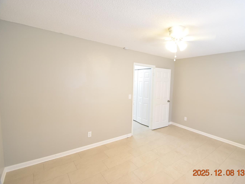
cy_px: 91
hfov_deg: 90.4
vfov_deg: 74.7
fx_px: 120
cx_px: 140
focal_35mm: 17
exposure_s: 1/30
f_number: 3.5
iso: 800
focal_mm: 10
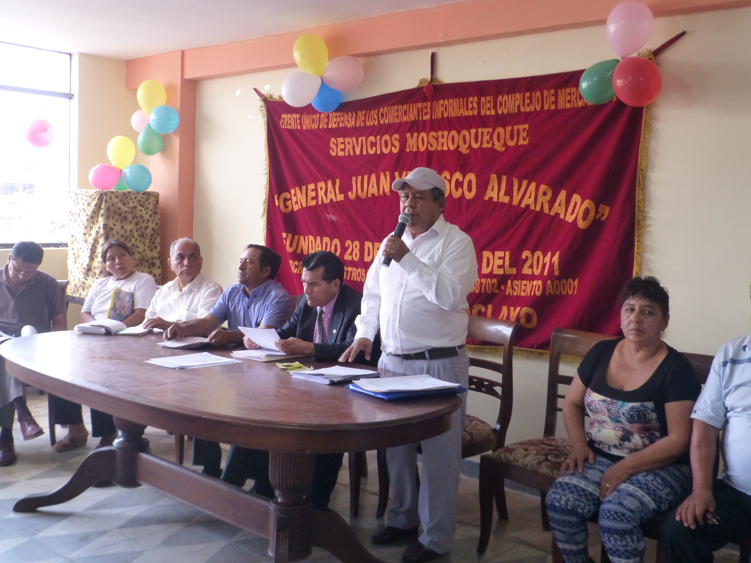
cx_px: 376
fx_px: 846
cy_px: 282
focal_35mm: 39
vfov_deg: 36.8
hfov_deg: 47.9
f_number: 3.9
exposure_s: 1/30
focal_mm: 6.9
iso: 400
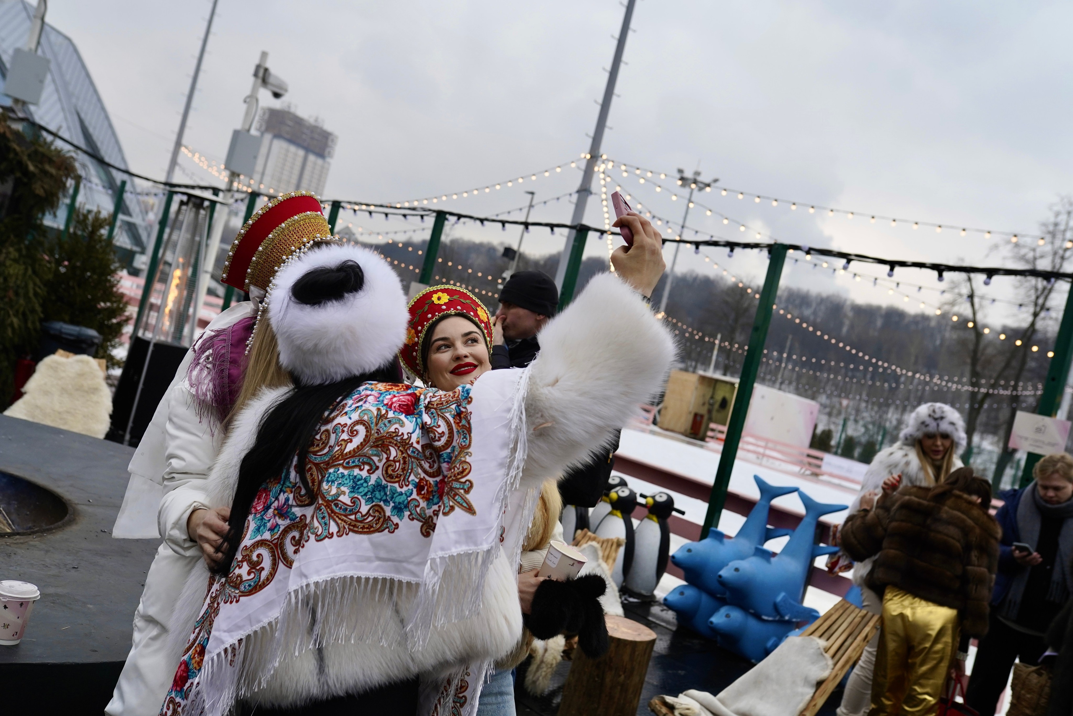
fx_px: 1043
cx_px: 536
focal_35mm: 35
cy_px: 358
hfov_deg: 54.4
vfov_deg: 37.9
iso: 800
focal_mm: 35
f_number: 4
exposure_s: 1/1000
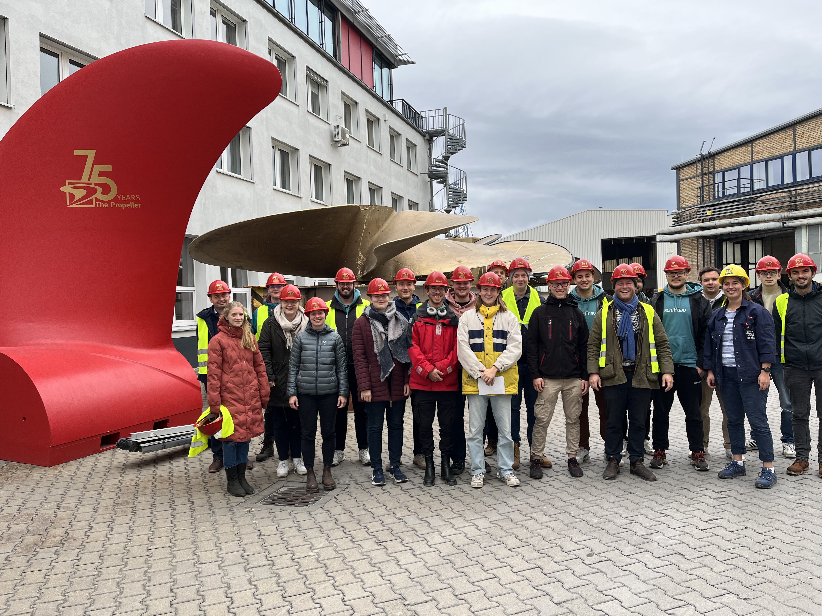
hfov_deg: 67.3
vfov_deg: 53.1
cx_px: 411
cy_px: 308
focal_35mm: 26
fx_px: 617
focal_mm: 5.1
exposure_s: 1/340
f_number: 1.6
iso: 50
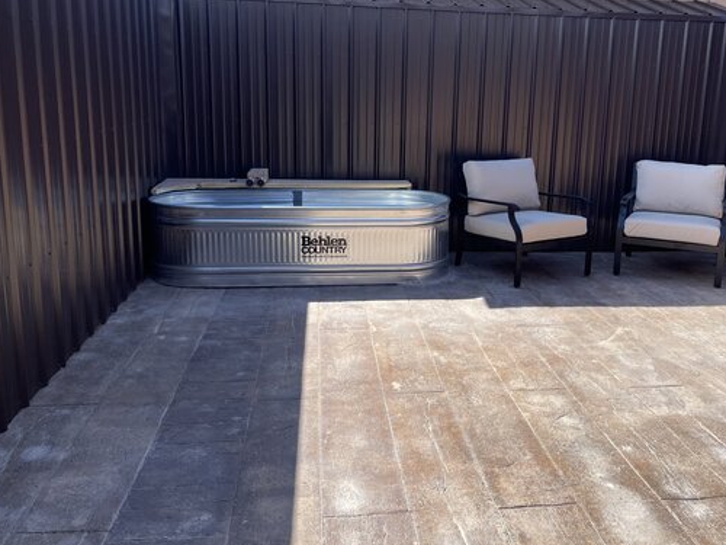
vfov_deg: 44.0
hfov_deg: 56.5
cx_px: 423
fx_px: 671
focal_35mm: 32
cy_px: 230
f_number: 1.6
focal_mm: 5.1
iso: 32
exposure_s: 1/1883
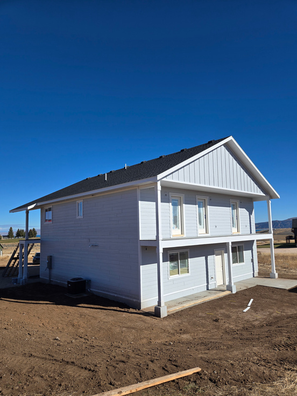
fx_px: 275
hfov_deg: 56.8
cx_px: 152
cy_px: 204
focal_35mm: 24
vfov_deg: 71.6
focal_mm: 5.4
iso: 25
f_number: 1.8
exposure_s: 1/2701
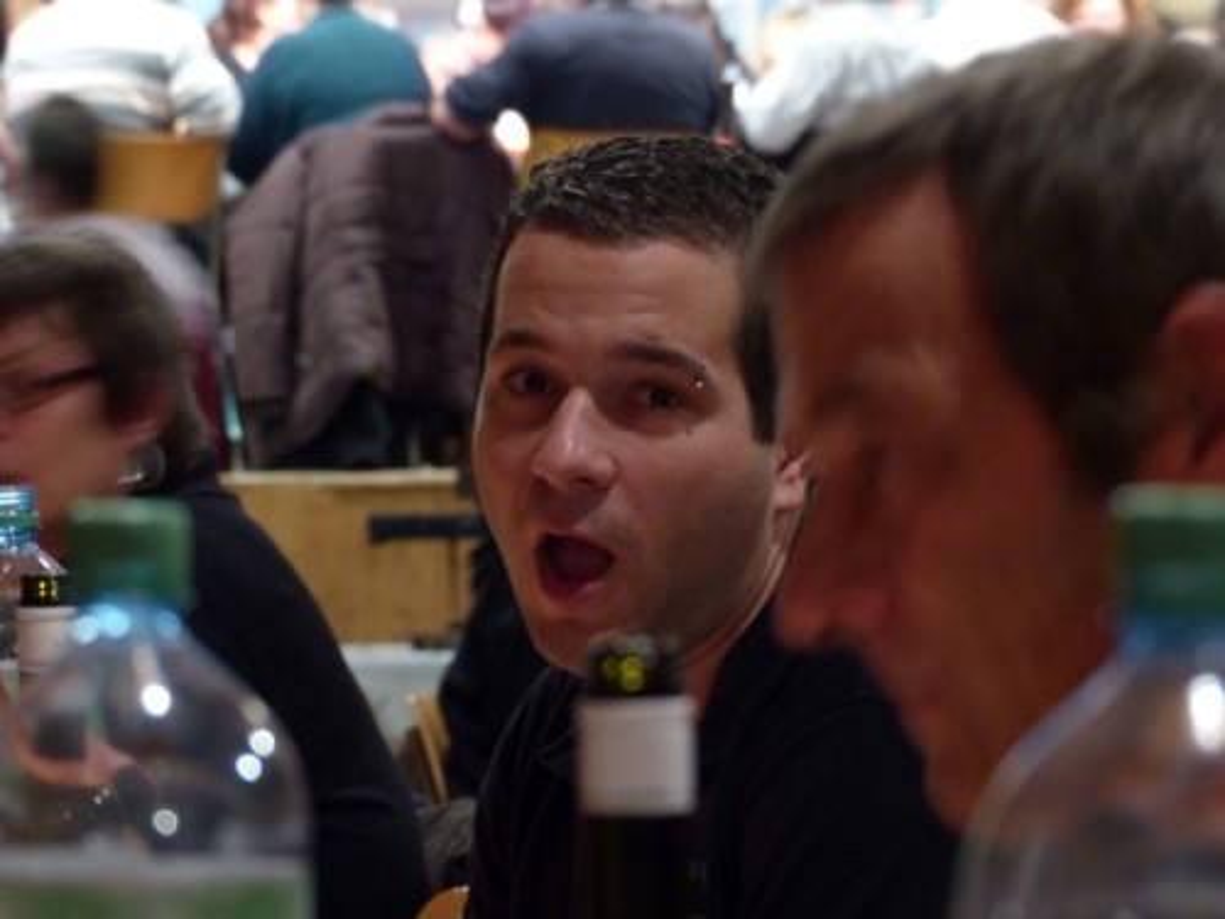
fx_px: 6122
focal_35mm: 173
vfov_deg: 8.6
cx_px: 612
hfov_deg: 11.4
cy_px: 460
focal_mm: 31.1
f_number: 2.8
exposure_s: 1/6
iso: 400
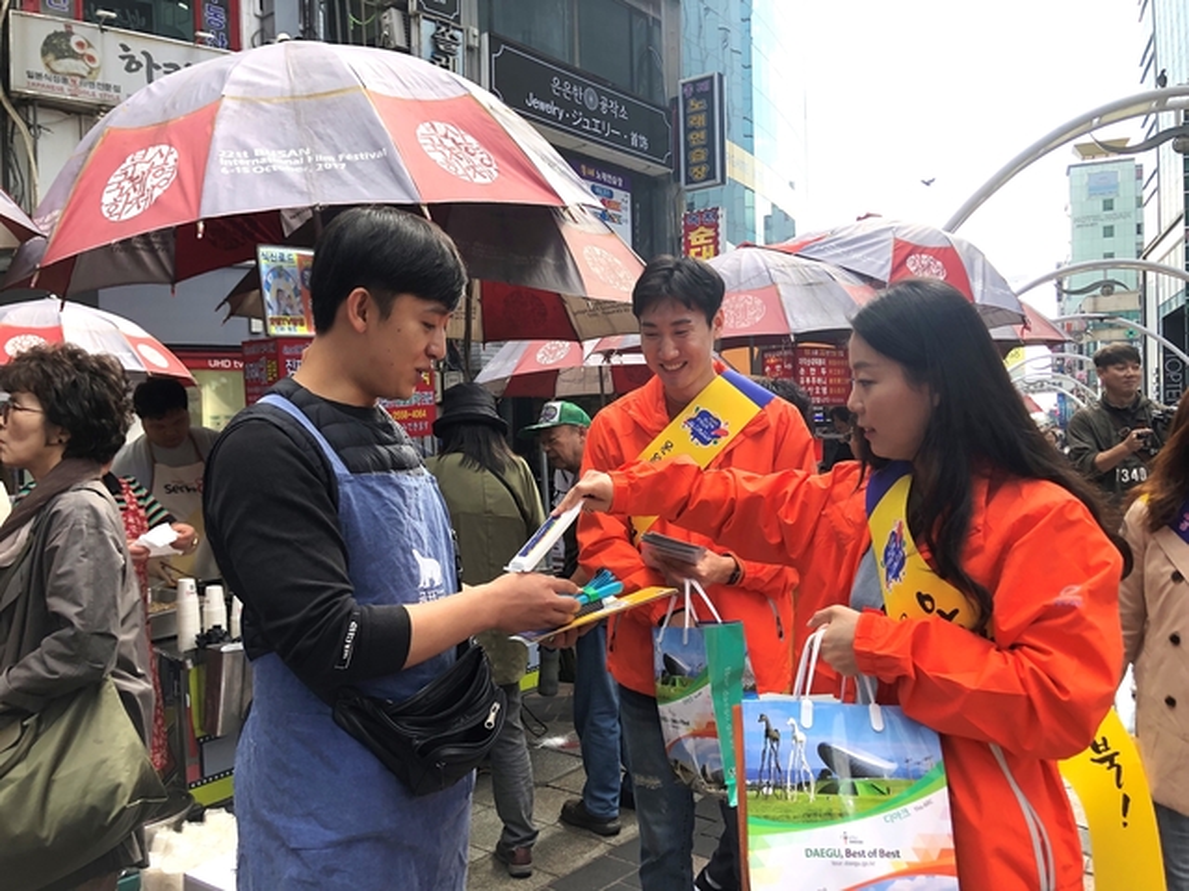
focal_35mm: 28
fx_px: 962
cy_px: 446
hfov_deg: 63.4
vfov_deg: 49.7
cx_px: 594
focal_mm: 3.99
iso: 20
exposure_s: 1/245
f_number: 1.8
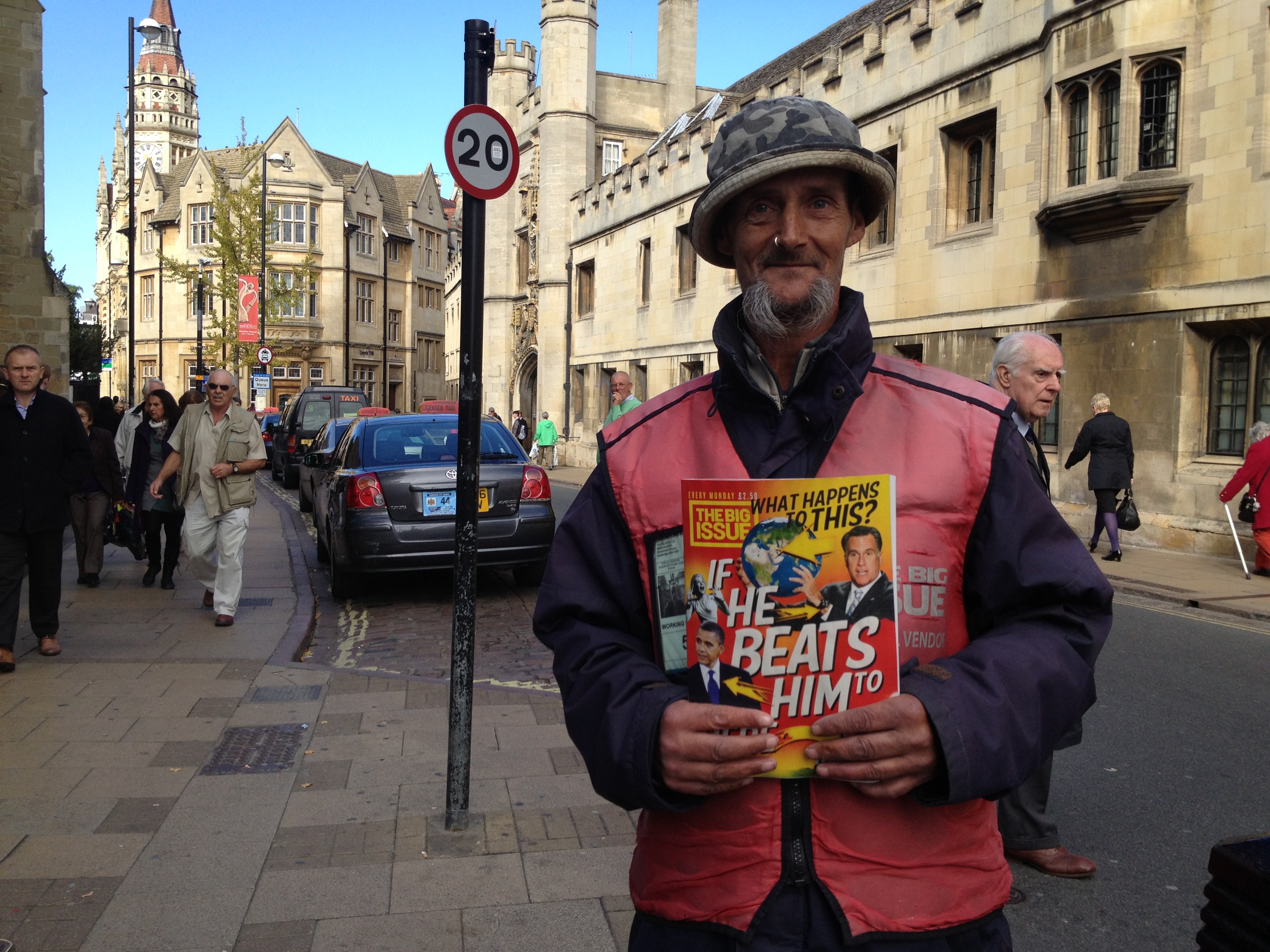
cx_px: 635
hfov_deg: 52.6
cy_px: 476
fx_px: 1284
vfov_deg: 40.7
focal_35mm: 35
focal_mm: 4.28
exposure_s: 1/681
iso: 50
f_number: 2.4
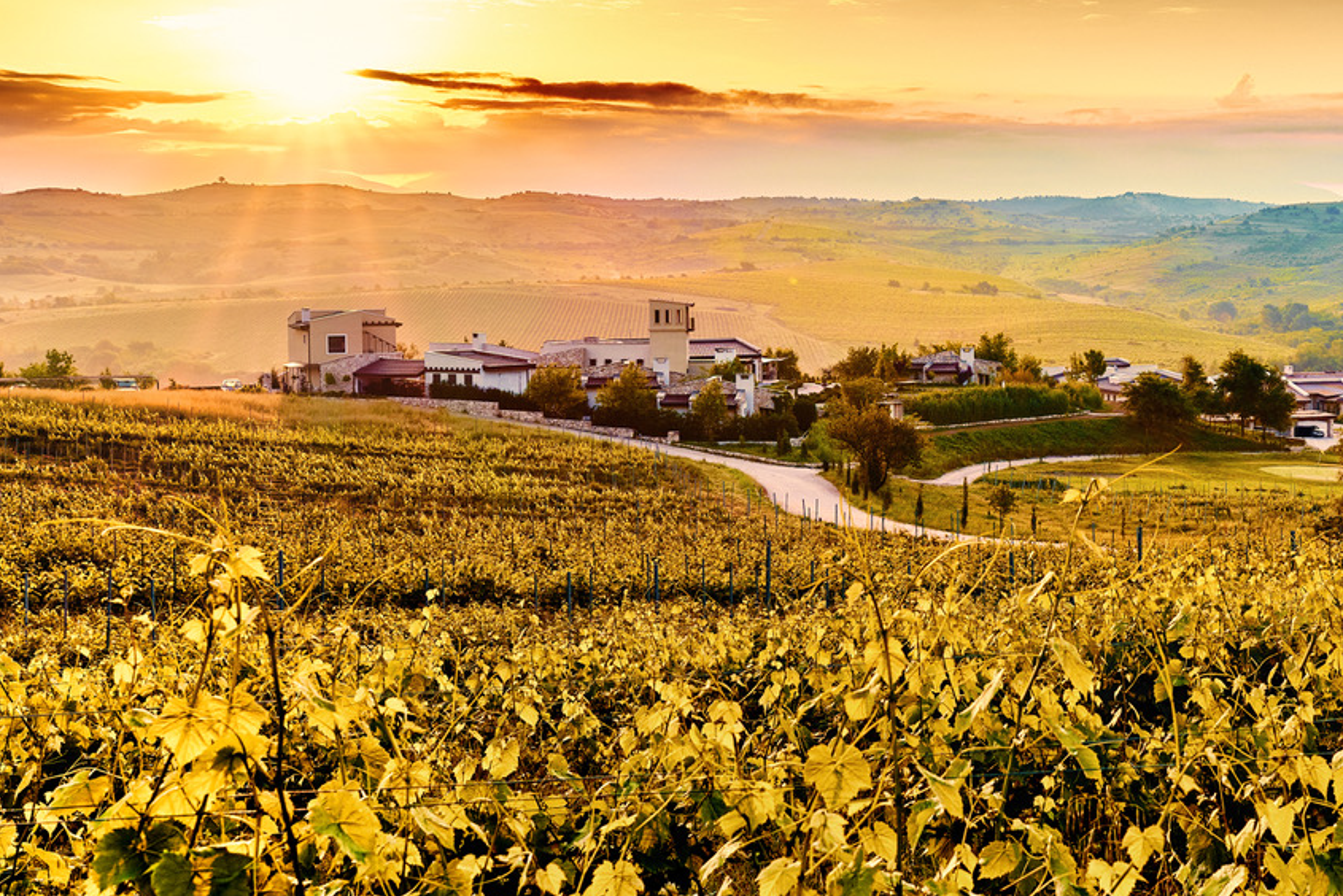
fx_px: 1978
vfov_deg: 25.5
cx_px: 950
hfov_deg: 36.9
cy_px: 346
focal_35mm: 53
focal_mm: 35
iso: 100
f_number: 10
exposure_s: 1/100
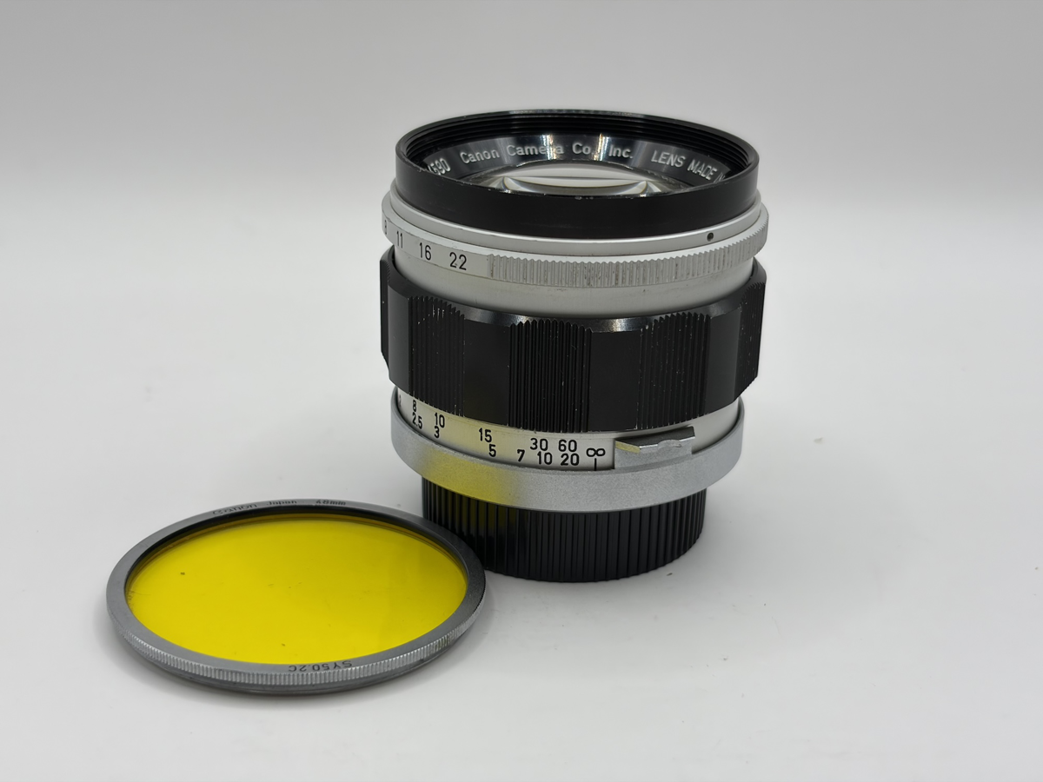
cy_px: 391
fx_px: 1567
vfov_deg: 28.0
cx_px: 522
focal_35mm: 52
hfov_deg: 36.8
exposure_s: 1/208
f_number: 1.6
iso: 32
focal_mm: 5.96
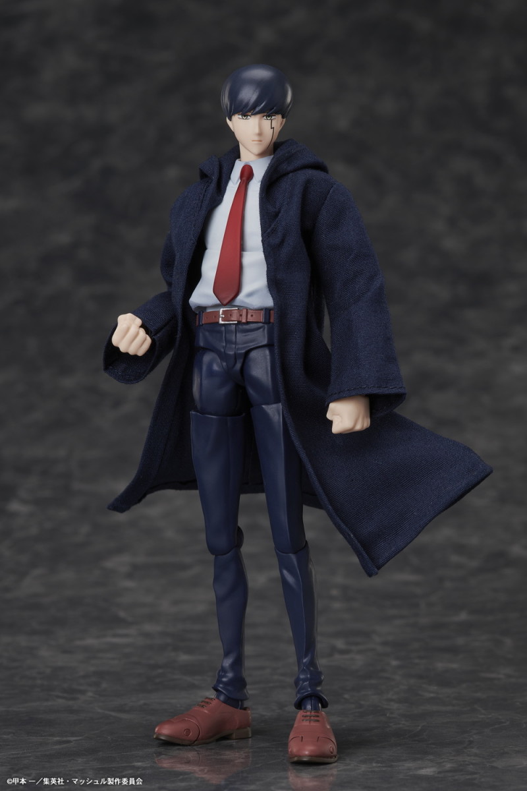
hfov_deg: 13.7
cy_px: 396
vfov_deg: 20.4
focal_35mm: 100
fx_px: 2196
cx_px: 264
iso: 100
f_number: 18
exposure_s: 1/125
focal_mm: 100
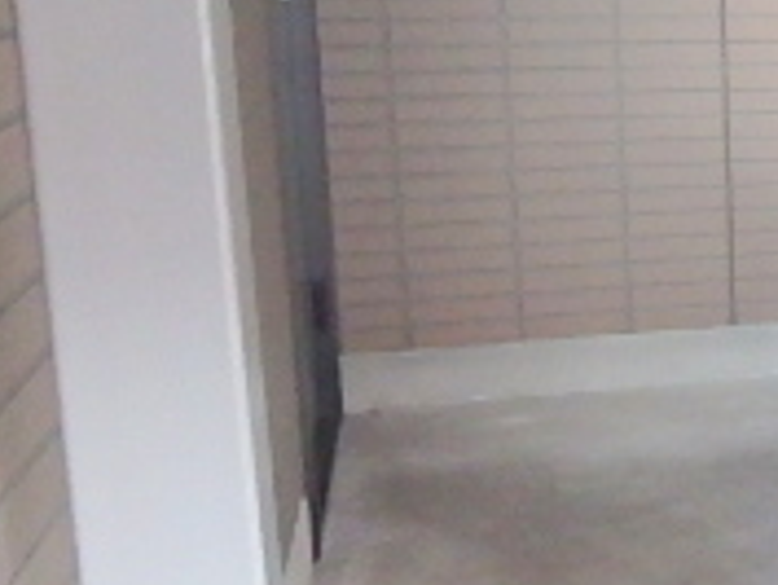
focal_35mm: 76
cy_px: 277
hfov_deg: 20.2
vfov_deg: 19.4
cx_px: 1305
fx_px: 1709
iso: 640
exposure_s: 1/30
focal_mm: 3.7
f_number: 3.5
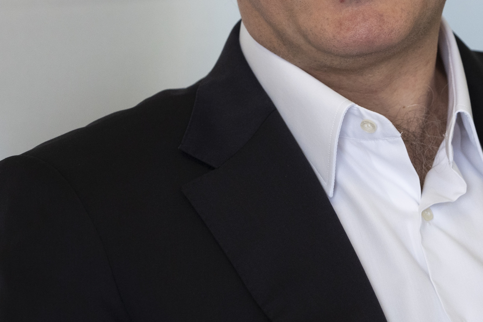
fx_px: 5313
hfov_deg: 5.2
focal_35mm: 396
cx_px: 426
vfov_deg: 3.5
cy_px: -7
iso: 1000
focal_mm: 149
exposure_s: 1/200
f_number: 4
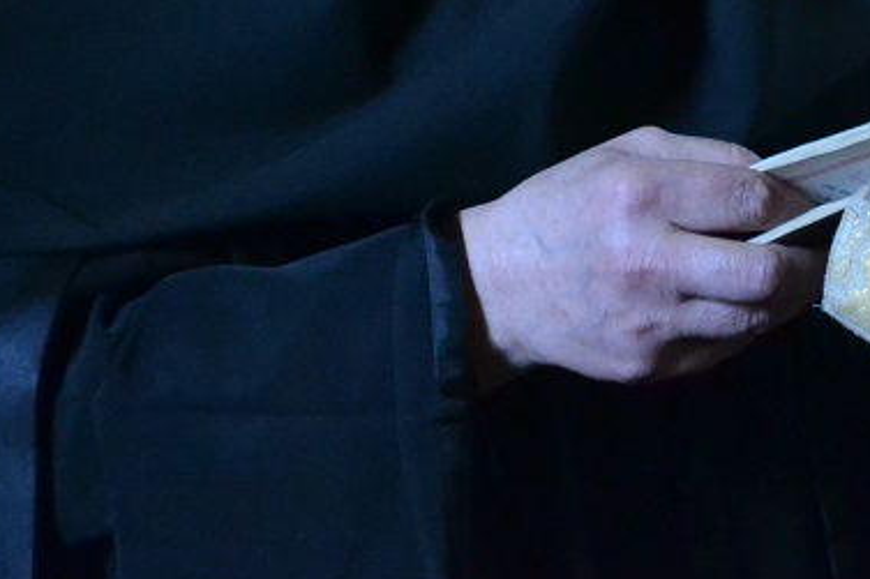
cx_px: 695
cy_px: -300
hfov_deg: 6.5
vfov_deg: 4.3
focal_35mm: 315
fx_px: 7609
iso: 3200
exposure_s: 1/30
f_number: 5.3
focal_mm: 66
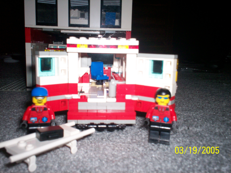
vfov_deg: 39.7
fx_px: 240
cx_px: 116
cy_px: 86
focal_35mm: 36
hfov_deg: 51.4
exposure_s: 1/60
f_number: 4.5
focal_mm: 6
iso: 140
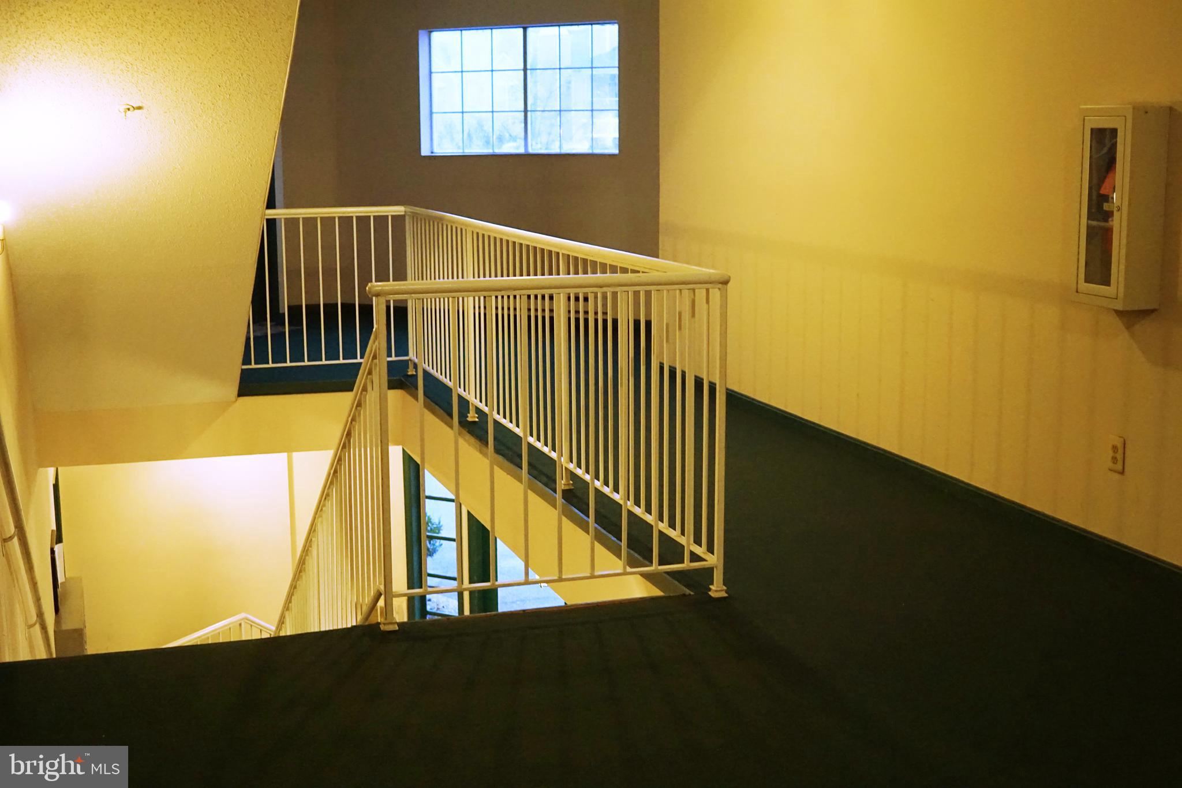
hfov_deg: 43.6
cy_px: 394
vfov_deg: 29.9
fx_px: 1477
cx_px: 591
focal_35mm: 45
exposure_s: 1/100
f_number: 2.8
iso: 3200
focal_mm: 30
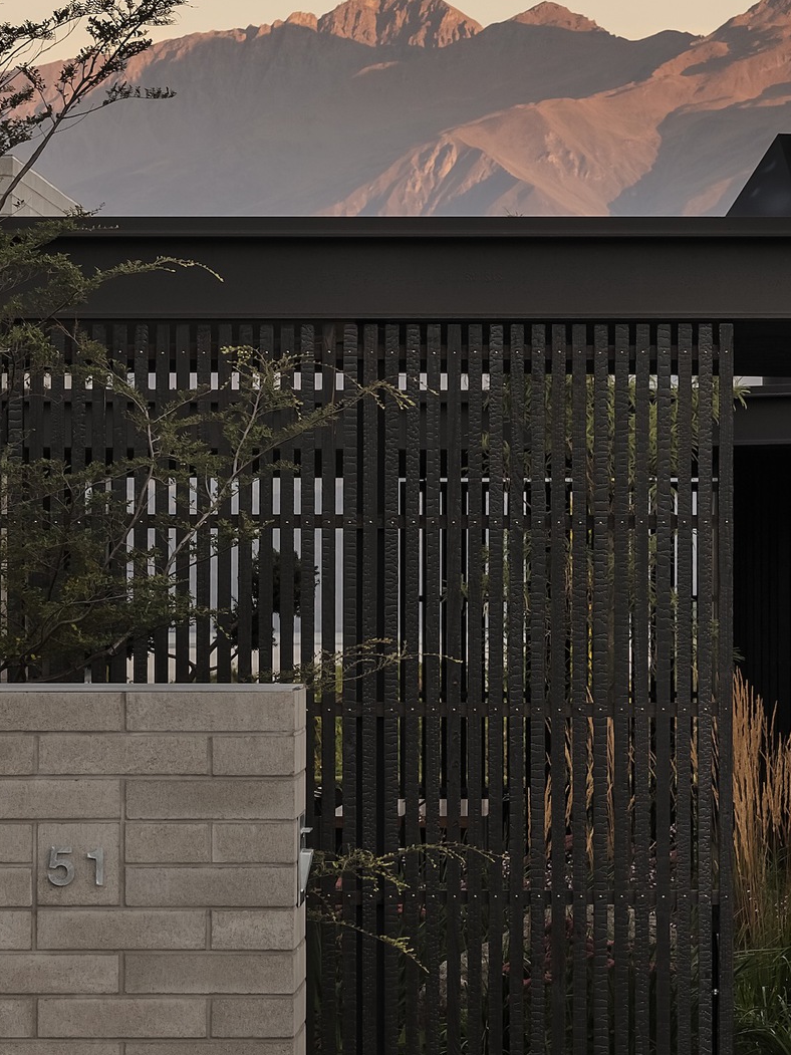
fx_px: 7344
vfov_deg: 8.2
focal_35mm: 241
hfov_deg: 6.2
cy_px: 414
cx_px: 558
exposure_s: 1/10
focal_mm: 119.5
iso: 400
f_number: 16
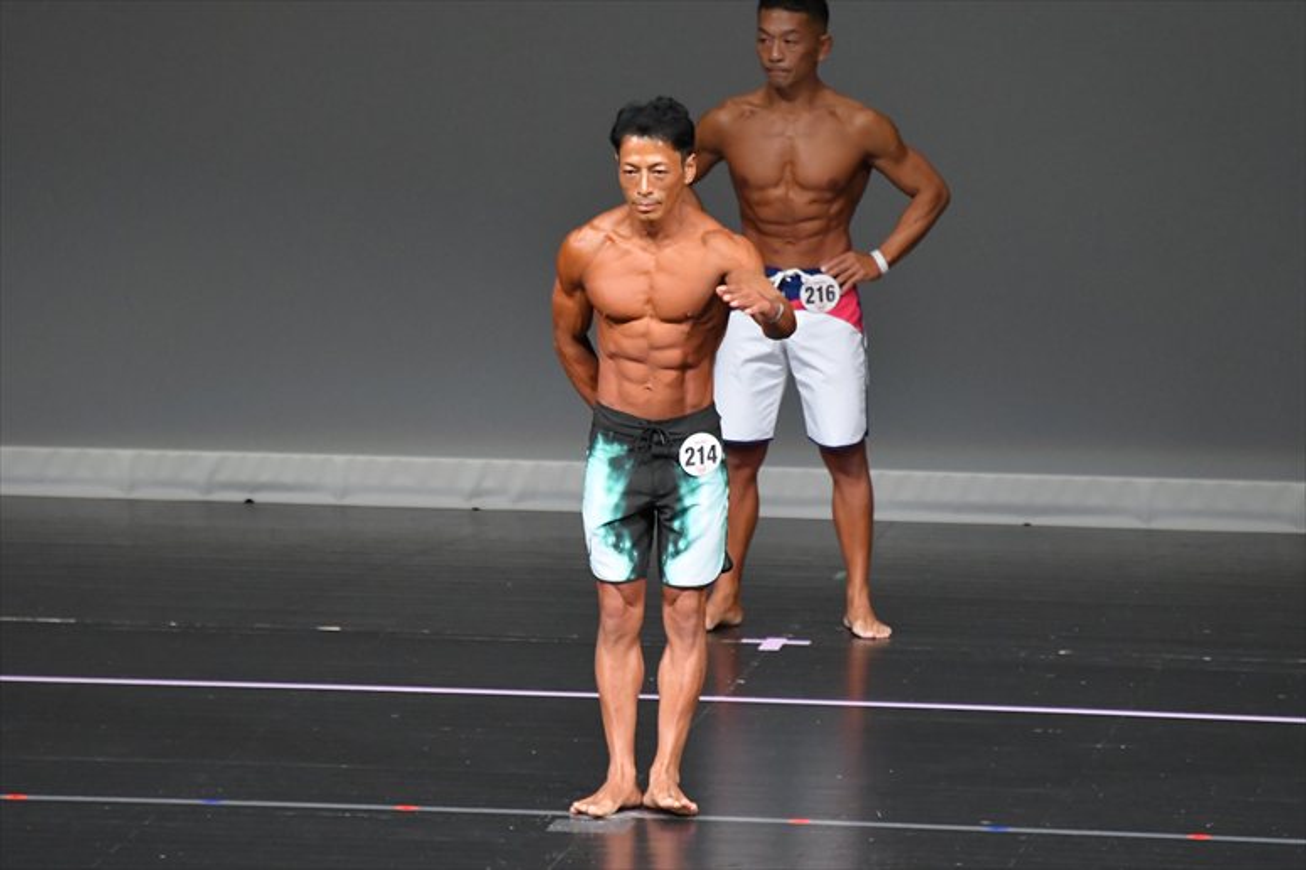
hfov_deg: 5.5
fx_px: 13598
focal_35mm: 375
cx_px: 653
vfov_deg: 3.7
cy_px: 435
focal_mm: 250
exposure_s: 1/400
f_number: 5.6
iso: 5000
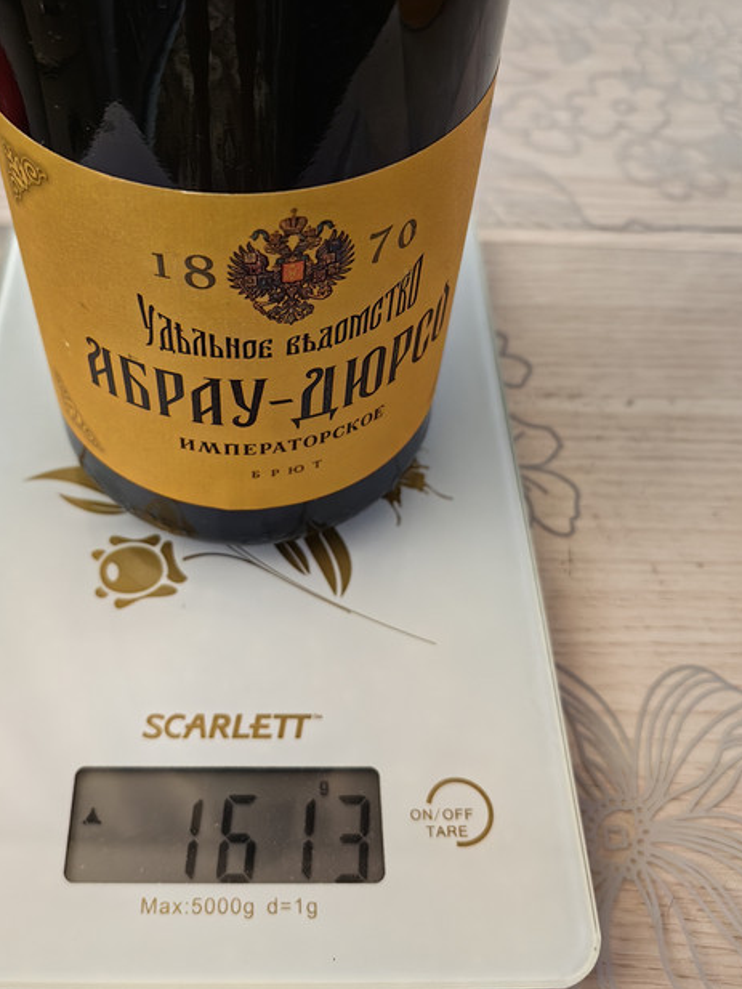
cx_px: 282
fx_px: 1000
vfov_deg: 52.4
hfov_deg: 40.5
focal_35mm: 35
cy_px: 415
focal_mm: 6.35
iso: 400
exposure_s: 1/33.3
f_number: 2
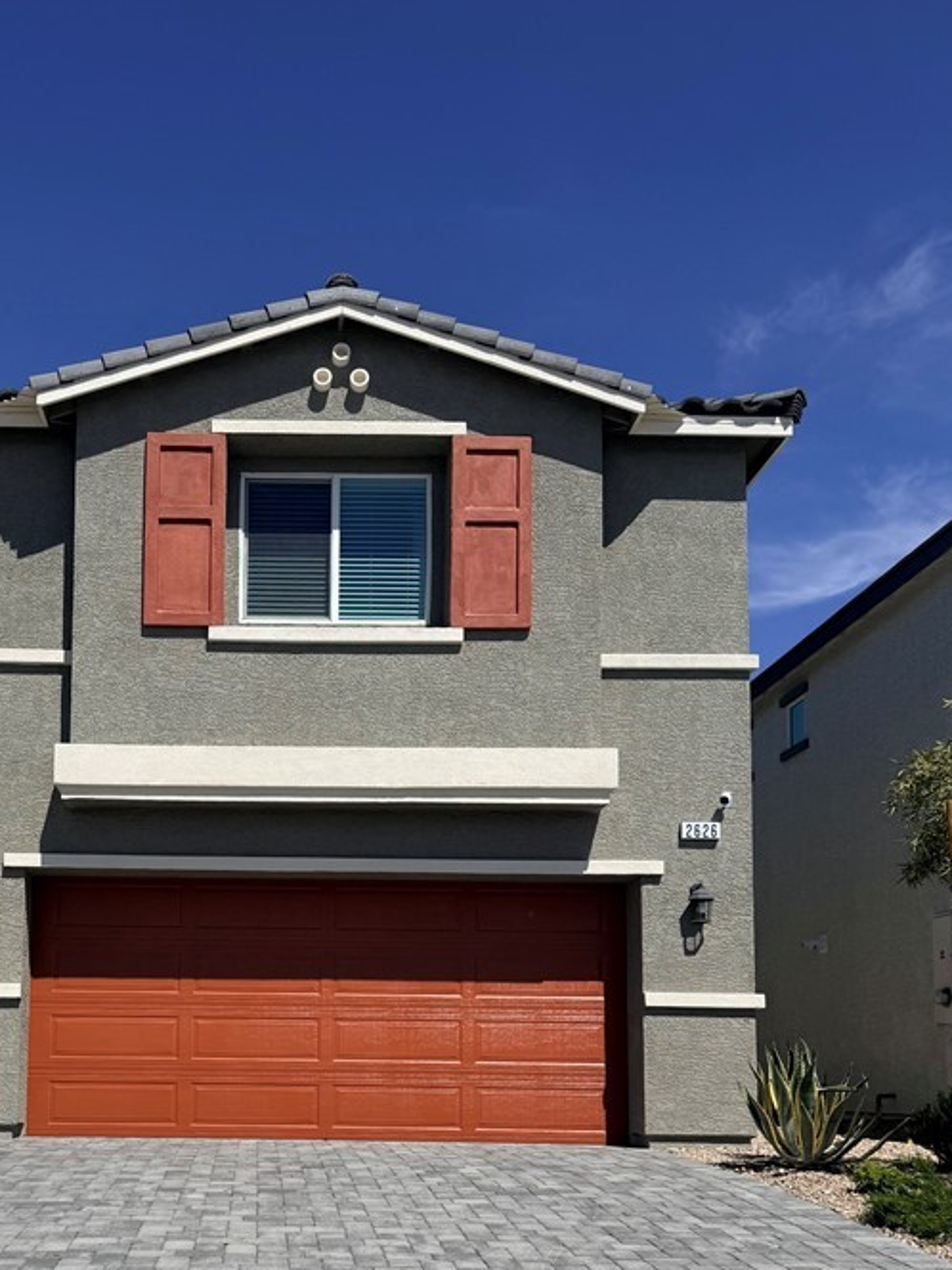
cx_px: 245
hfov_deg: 37.8
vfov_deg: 48.2
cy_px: 952
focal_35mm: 37
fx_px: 1357
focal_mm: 6.76
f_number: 1.78
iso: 80
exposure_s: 1/9091
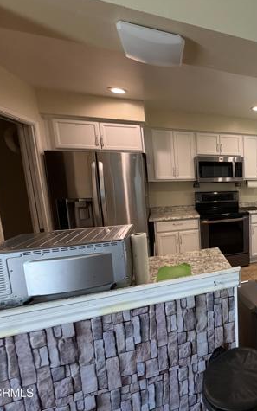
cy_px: 204
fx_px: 224
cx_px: 269
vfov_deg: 85.1
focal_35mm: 20
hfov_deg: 47.1
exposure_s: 1/120
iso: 250
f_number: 2.2
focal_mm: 2.22
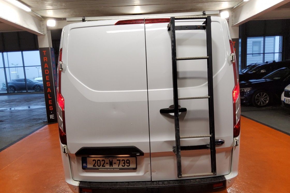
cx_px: 143
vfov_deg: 44.8
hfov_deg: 63.7
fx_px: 234
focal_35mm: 29
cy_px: 111
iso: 125
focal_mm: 3.08
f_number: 2
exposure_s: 1/100
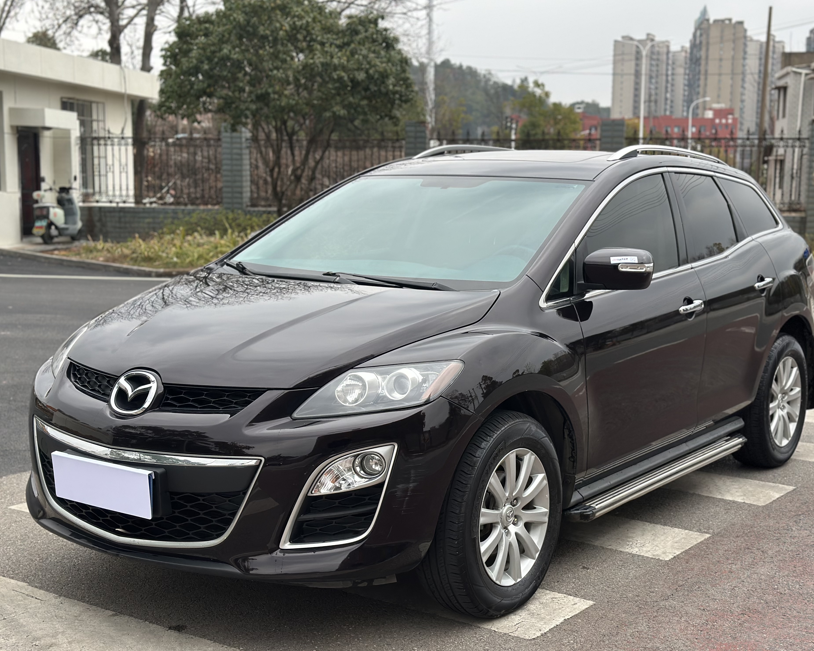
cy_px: 331
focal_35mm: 51
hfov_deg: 36.6
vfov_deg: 29.7
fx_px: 1229
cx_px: 429
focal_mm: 6.86
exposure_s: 1/1120
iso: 80
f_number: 1.78
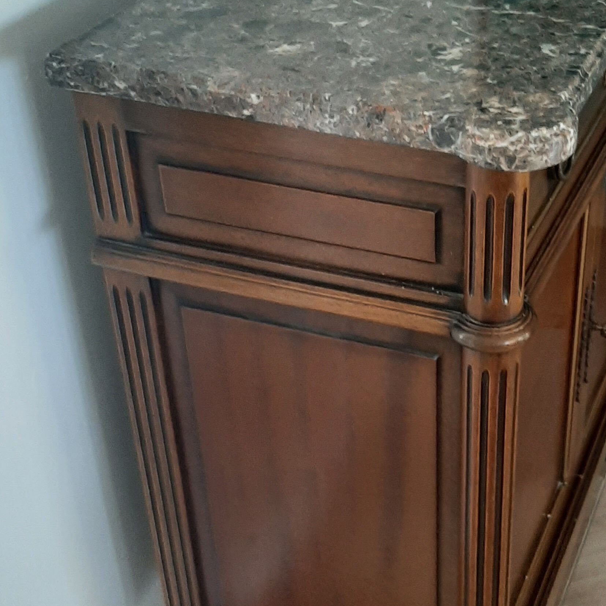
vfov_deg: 30.6
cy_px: 293
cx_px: 466
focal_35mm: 56
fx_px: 1109
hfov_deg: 30.0
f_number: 1.7
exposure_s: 1/50
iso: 200
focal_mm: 3.93
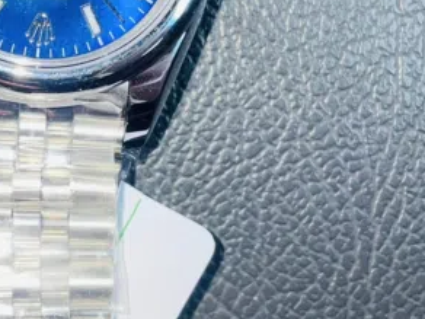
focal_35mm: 57
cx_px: 38
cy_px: 80
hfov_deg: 32.0
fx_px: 700
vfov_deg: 25.4
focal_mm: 4.2
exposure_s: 1/1006
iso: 32
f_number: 1.6
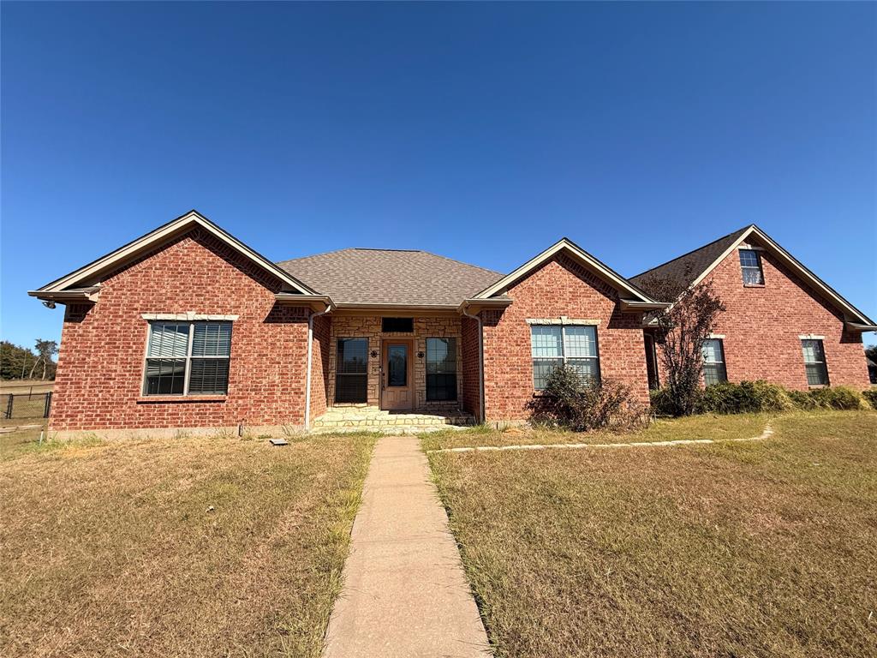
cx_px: 438
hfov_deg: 102.1
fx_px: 355
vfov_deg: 85.7
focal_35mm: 14
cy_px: 329
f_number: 2.2
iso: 50
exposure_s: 1/2165
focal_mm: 2.22
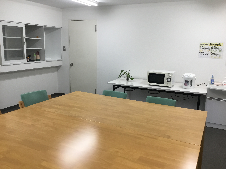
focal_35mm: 31
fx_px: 202
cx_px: 113
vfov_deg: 45.4
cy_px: 84
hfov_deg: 58.4
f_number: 2.4
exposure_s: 1/30
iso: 32
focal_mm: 3.3
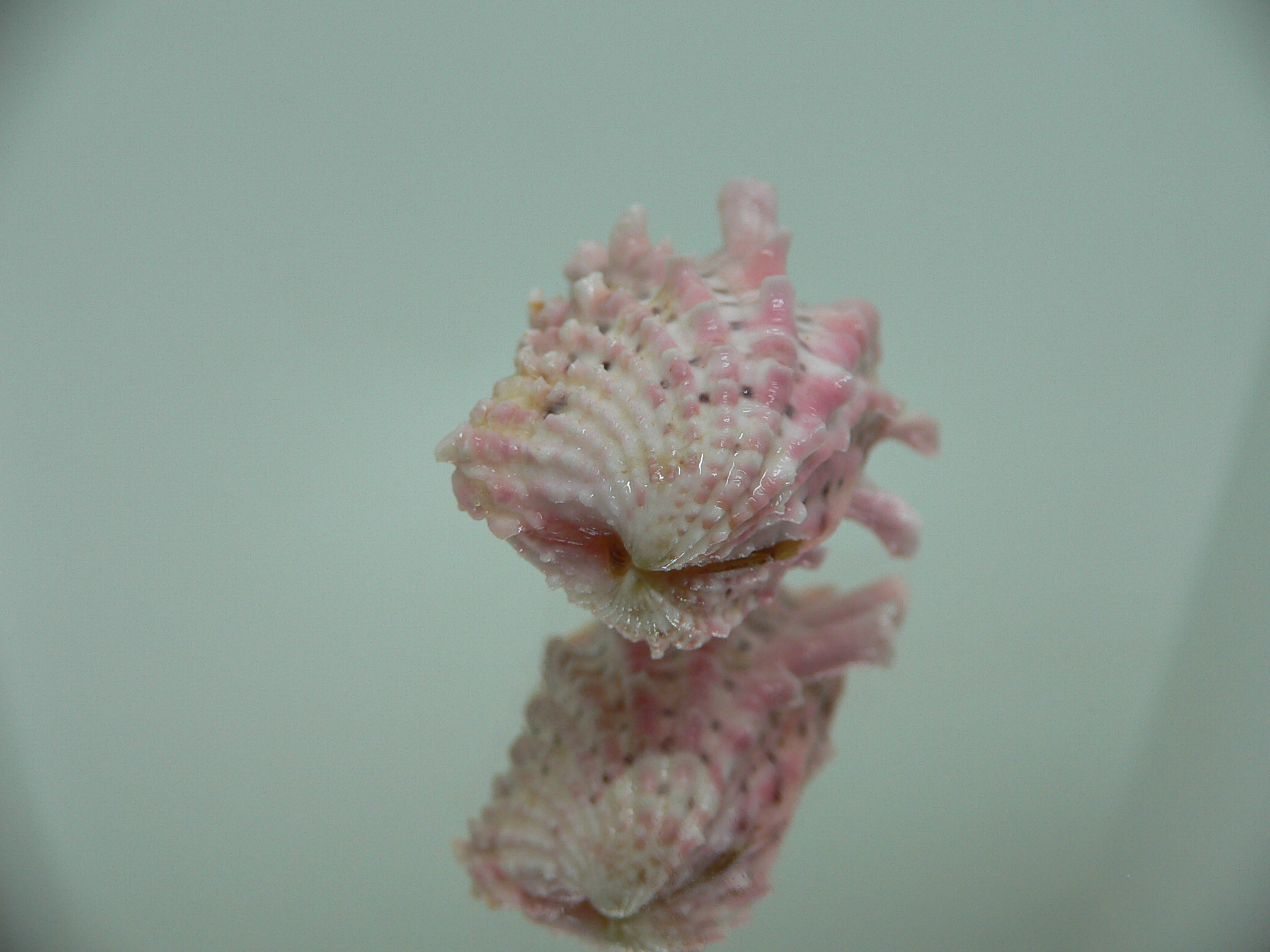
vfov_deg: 40.7
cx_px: 635
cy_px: 476
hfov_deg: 52.6
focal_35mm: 35
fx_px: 1284
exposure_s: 1/60
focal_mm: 4.6
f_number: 2.8
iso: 80
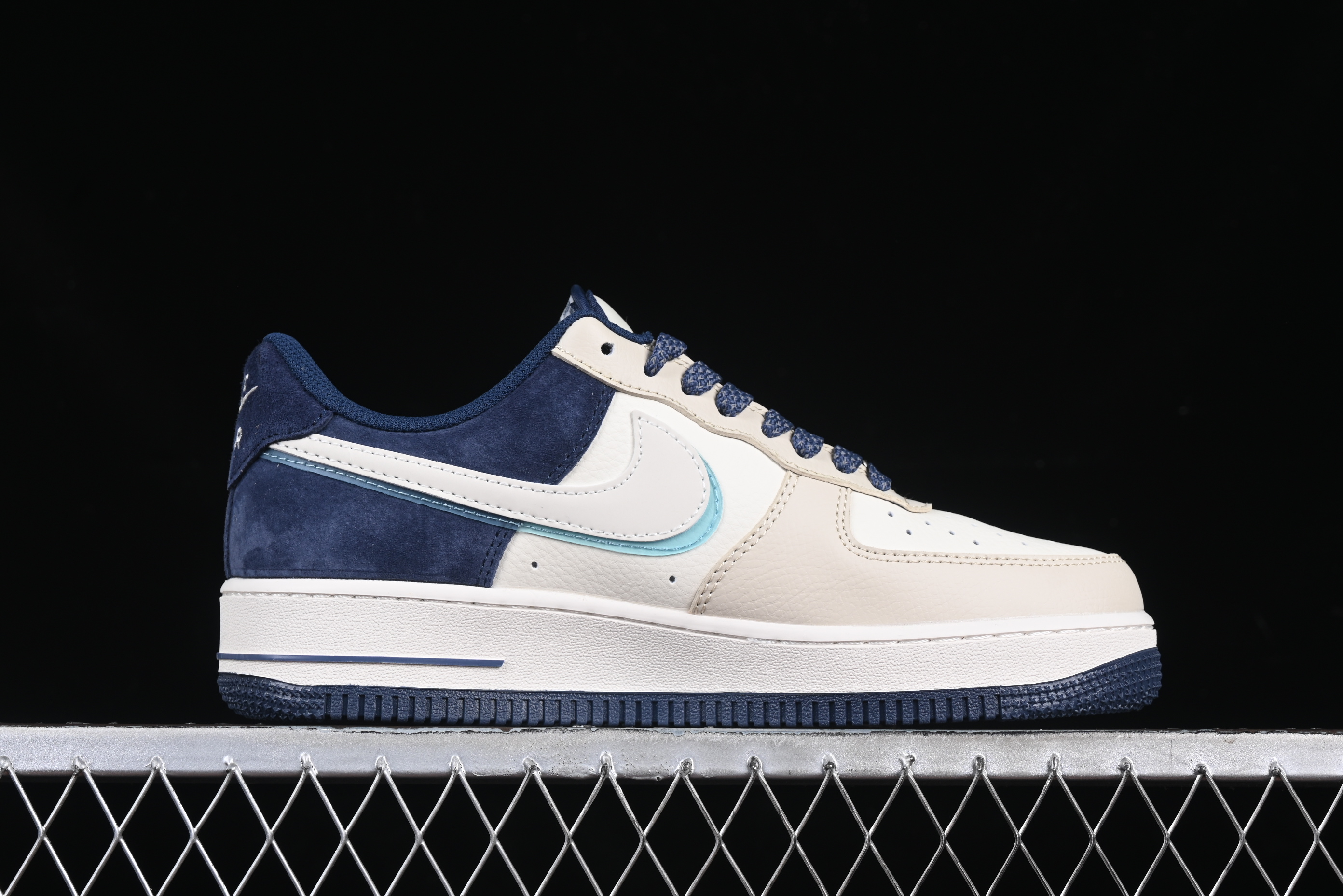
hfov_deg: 27.0
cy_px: 448
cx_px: 672
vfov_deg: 18.2
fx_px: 2798
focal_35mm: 75
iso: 160
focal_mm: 50
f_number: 8
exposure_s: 1/80
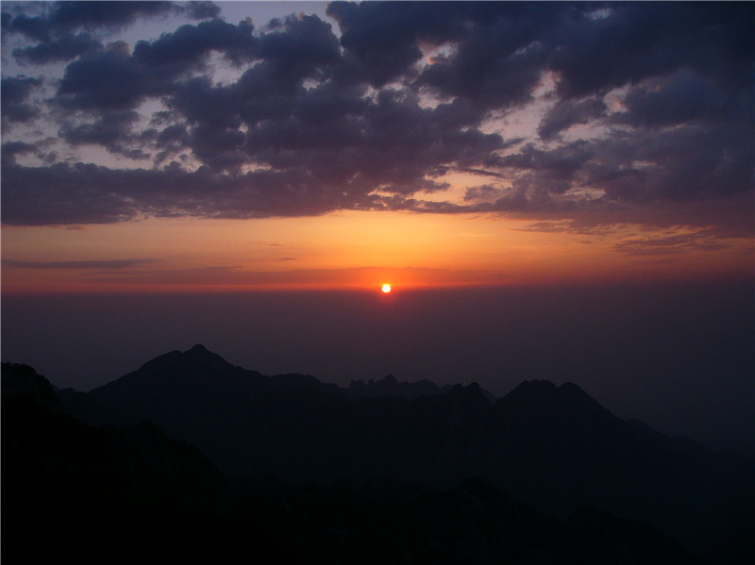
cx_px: 378
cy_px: 282
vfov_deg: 39.6
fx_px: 785
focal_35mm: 36
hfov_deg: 51.4
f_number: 3.3
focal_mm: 6
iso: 50
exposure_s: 1/200
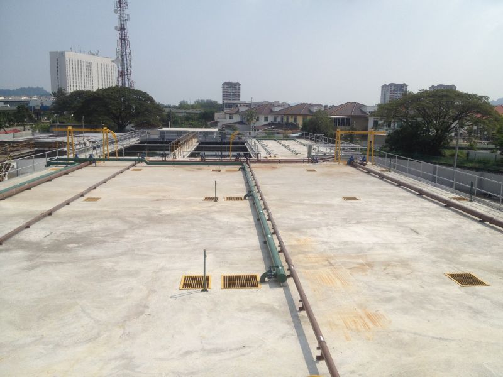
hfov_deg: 52.6
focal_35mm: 35
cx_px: 252
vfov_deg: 40.7
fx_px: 509
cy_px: 188
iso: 50
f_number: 2.4
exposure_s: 1/3690
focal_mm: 4.28
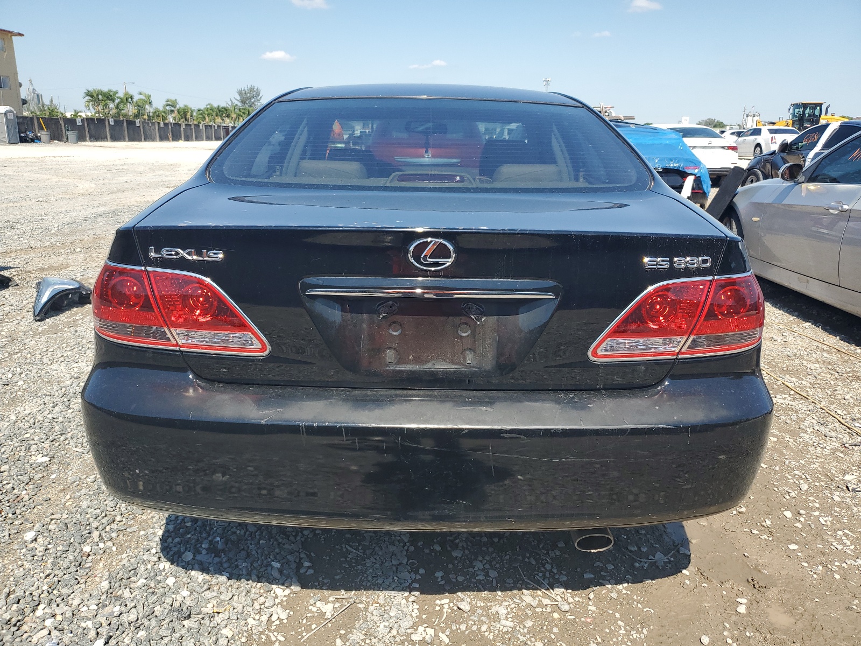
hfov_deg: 67.3
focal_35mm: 26
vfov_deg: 53.1
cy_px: 323
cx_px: 430
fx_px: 647
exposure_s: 1/2000
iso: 50
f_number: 1.5
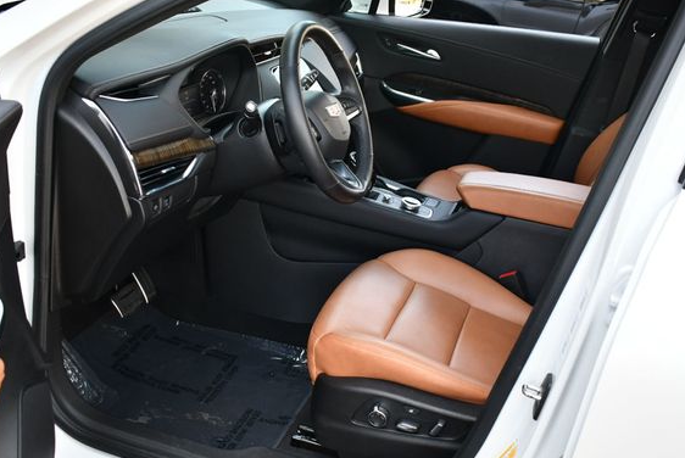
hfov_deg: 47.4
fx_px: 781
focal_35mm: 41
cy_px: 251
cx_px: 345
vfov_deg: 32.7
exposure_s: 1/250
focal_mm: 18
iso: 500
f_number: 3.5
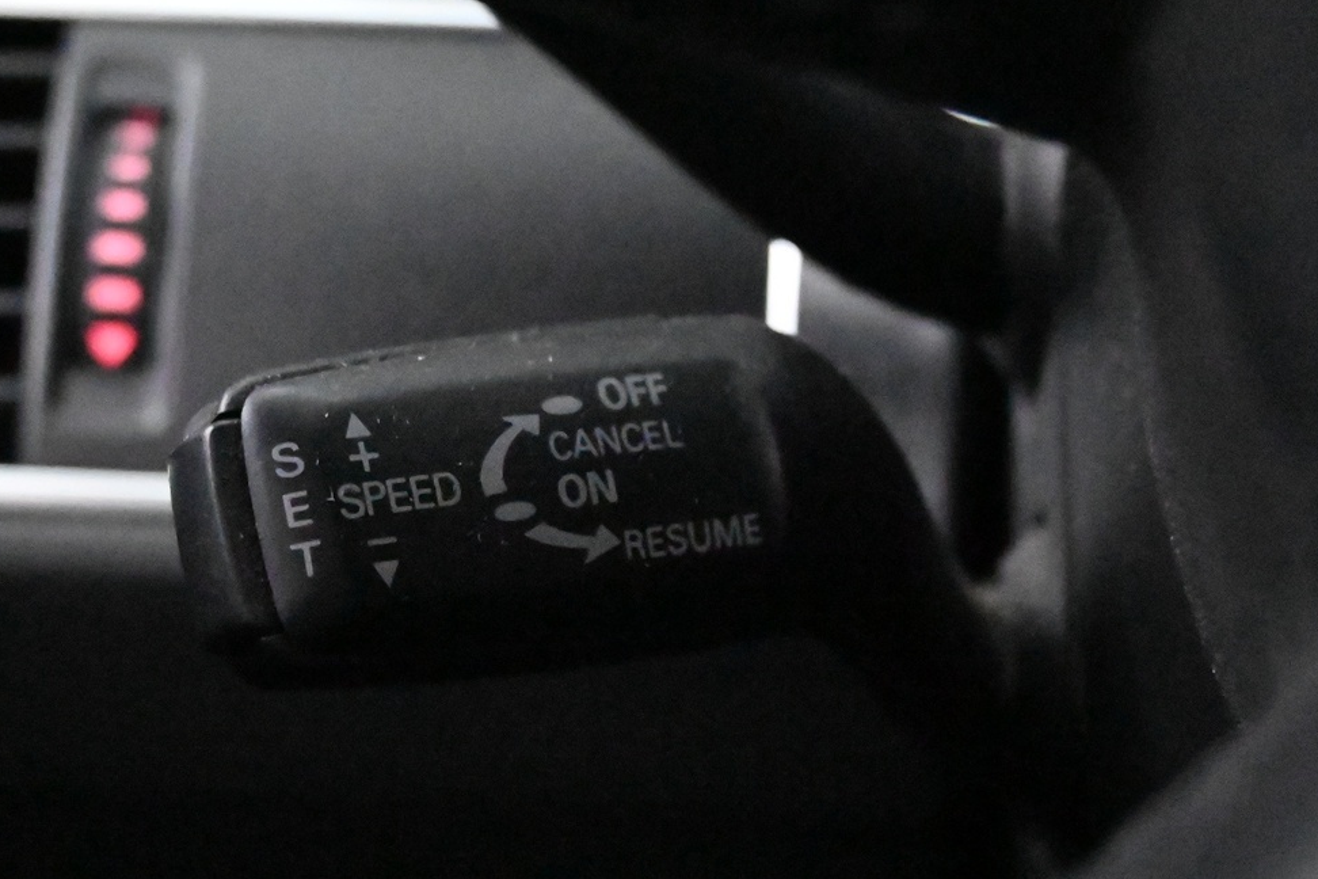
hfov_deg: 28.8
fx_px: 2563
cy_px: 507
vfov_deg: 19.4
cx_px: 549
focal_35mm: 70
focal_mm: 28
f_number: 4.5
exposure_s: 1/50
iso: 28800
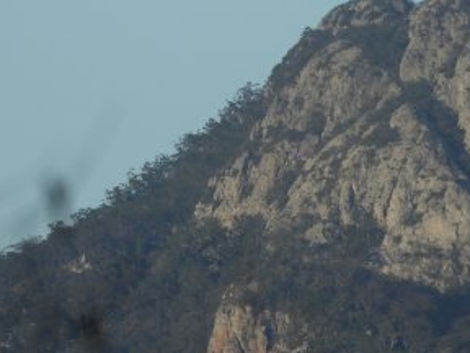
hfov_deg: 1.2
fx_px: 23082
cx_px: 263
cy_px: 86
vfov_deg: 0.9
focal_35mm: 1700
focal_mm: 144
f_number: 5.6
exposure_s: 1/500
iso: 110
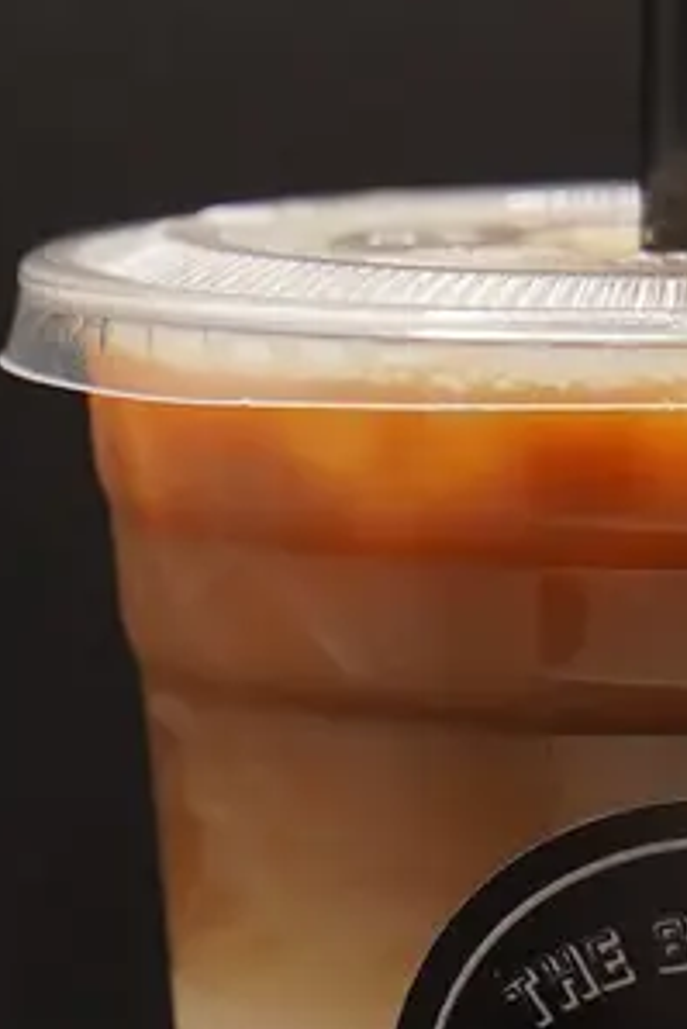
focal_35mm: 411
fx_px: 11750
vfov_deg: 5.0
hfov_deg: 3.3
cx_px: 791
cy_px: 328
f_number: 4.5
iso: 400
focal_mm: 68
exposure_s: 1/250
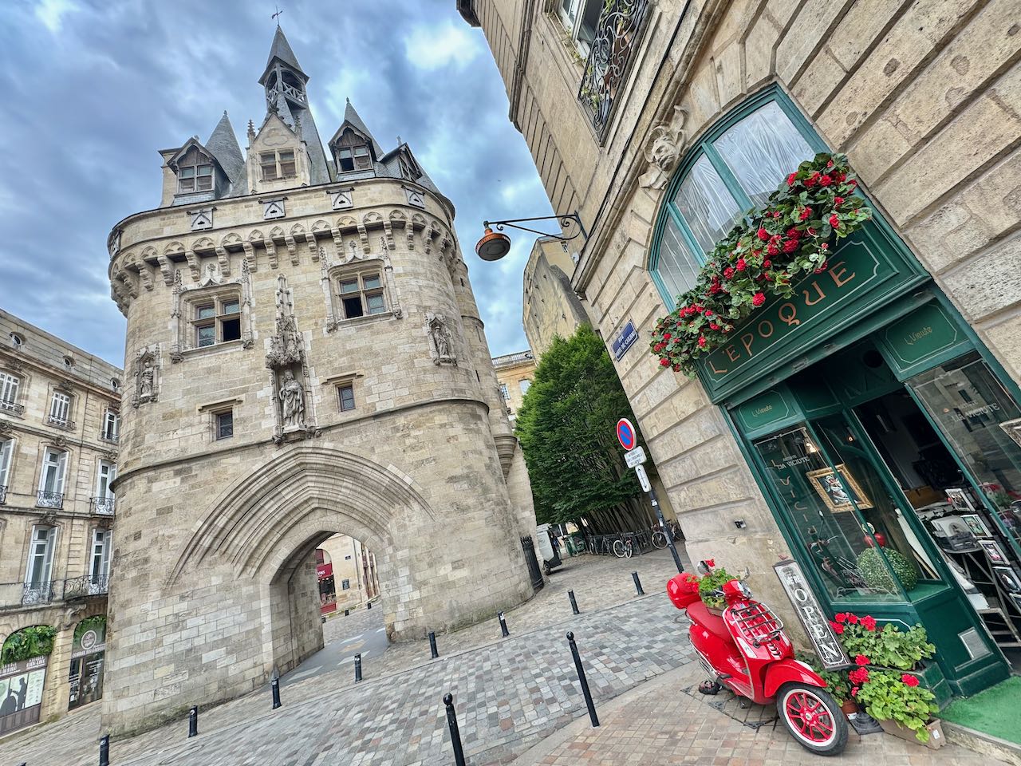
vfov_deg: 85.7
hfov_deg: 102.1
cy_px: 383
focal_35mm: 14
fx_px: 413
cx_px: 510
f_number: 2.2
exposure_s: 1/208
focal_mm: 2.22
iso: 40
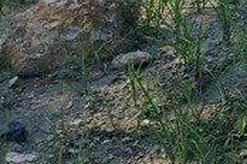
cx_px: 711
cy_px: -372
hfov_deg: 10.1
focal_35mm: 159
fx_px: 1091
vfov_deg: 7.4
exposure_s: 1/1350
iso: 50
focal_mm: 4.3
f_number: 2.4
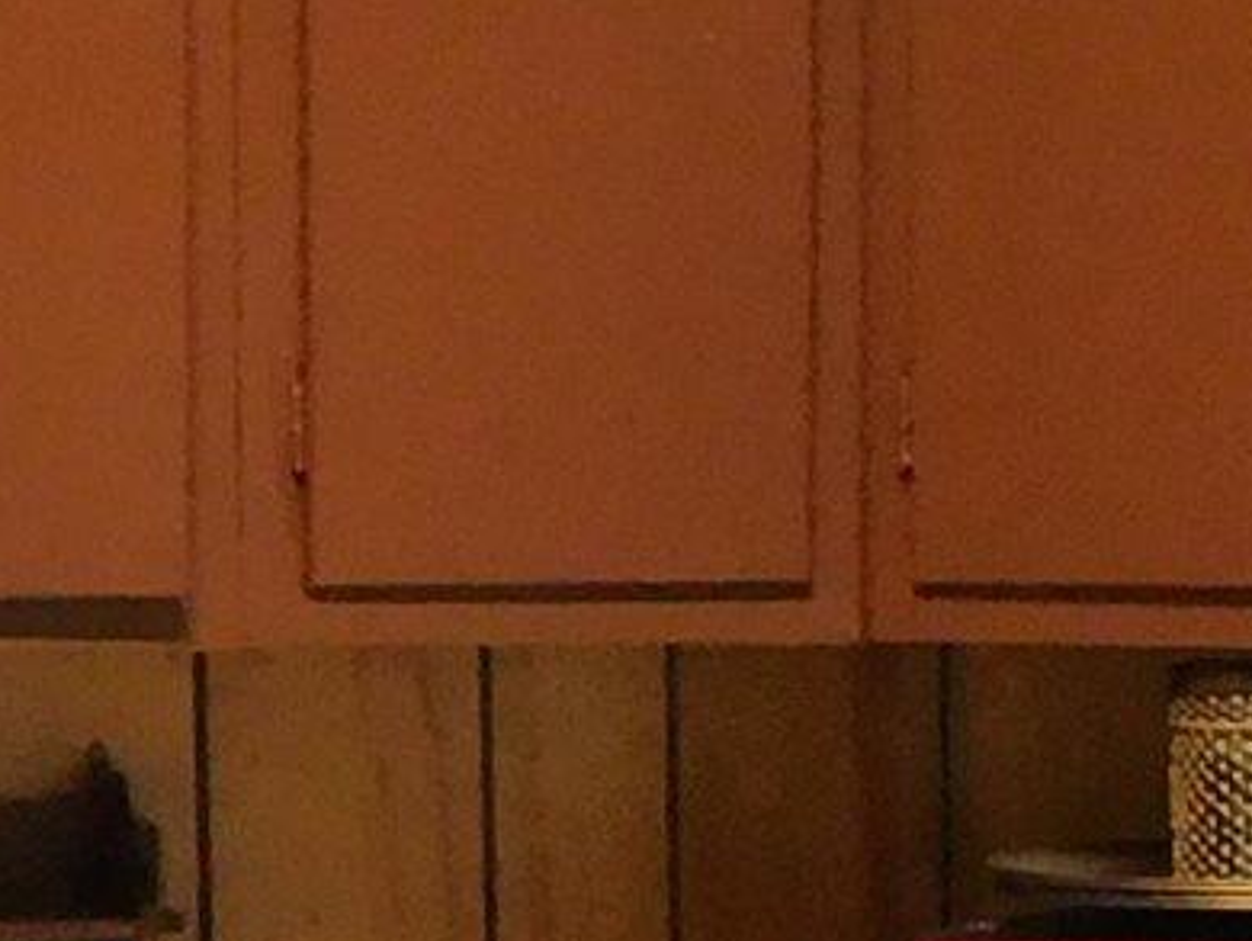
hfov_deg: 10.8
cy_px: 1375
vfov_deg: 8.1
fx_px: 6550
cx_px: 1172
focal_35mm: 181
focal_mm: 4
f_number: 3
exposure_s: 1/25
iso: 400
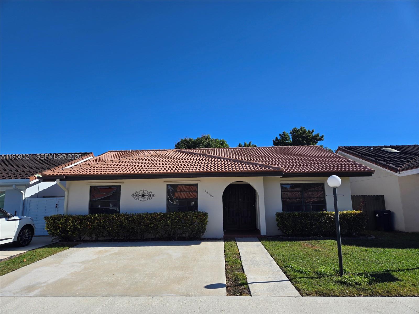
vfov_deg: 58.9
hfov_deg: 73.9
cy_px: 157
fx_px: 278
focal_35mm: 23
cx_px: 210
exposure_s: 1/2277
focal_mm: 5.4
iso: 25
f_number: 1.8
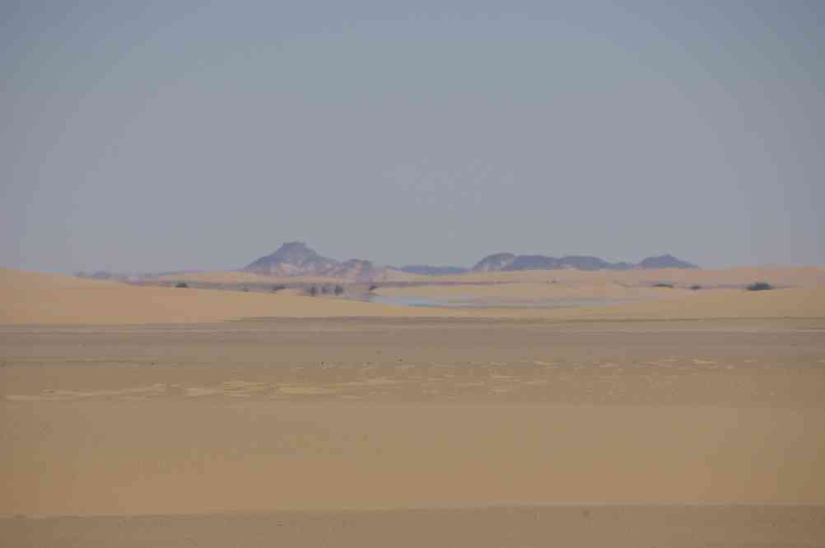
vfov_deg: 3.7
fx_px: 8585
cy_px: 274
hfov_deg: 5.5
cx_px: 412
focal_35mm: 375
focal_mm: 250
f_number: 9.5
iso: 100
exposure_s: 1/350
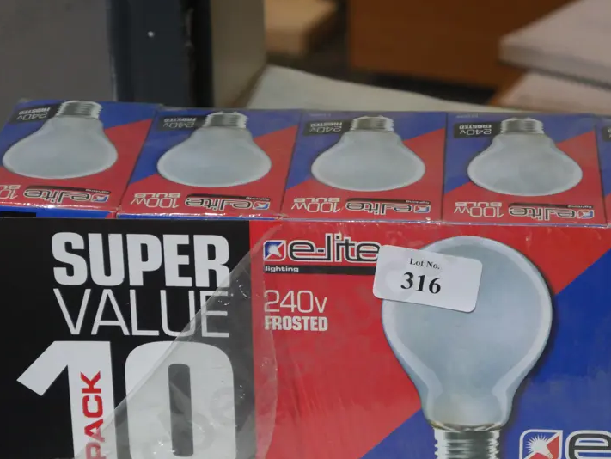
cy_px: 303
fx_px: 2137
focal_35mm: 121
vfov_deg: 12.2
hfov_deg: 16.3
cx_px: 366
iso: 2000
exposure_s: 1/100
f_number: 5.6
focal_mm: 42
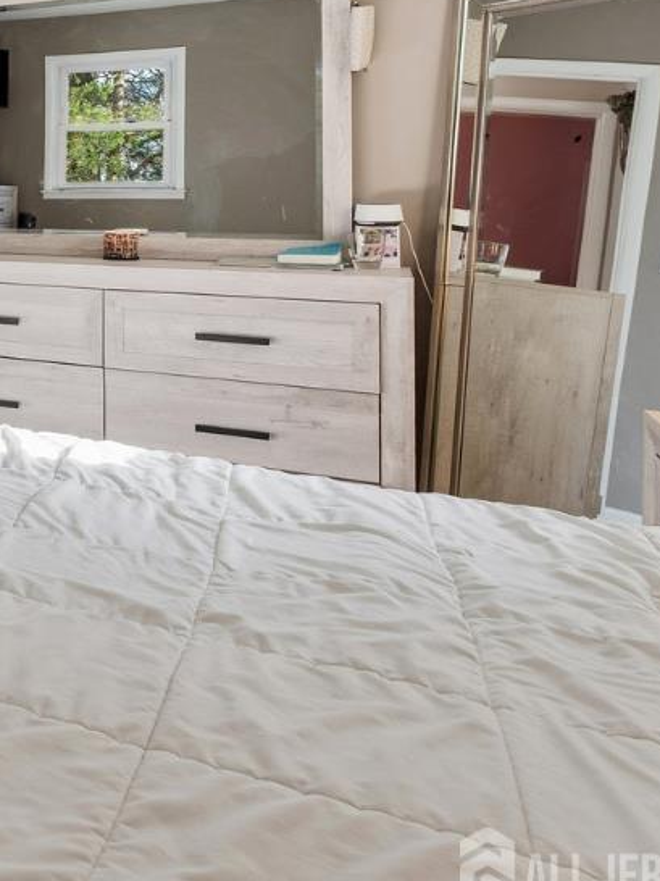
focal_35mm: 37
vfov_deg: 46.6
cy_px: 139
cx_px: -352
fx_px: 941
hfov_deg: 26.6
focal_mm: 14
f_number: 10
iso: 250
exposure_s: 1
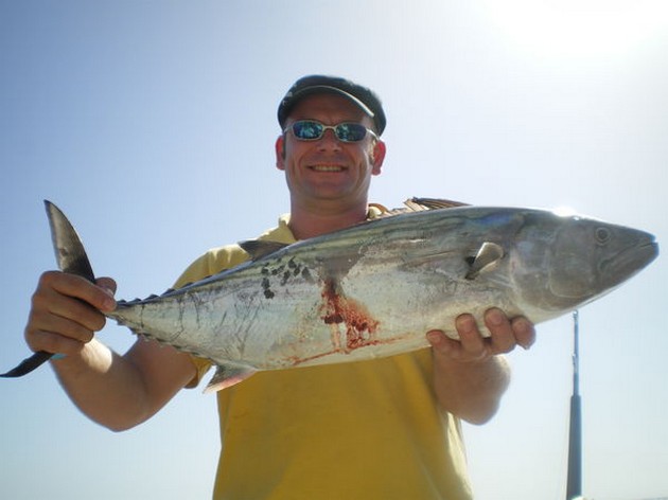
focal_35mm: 36
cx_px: 334
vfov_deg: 39.6
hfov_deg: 51.4
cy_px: 250
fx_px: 694
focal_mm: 6.3
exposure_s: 1/500
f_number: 4.6
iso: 50
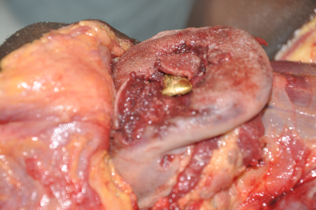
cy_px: 105
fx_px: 921
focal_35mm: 105
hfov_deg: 19.5
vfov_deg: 13.0
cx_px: 158
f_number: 5.3
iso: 200
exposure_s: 1/60
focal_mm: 70
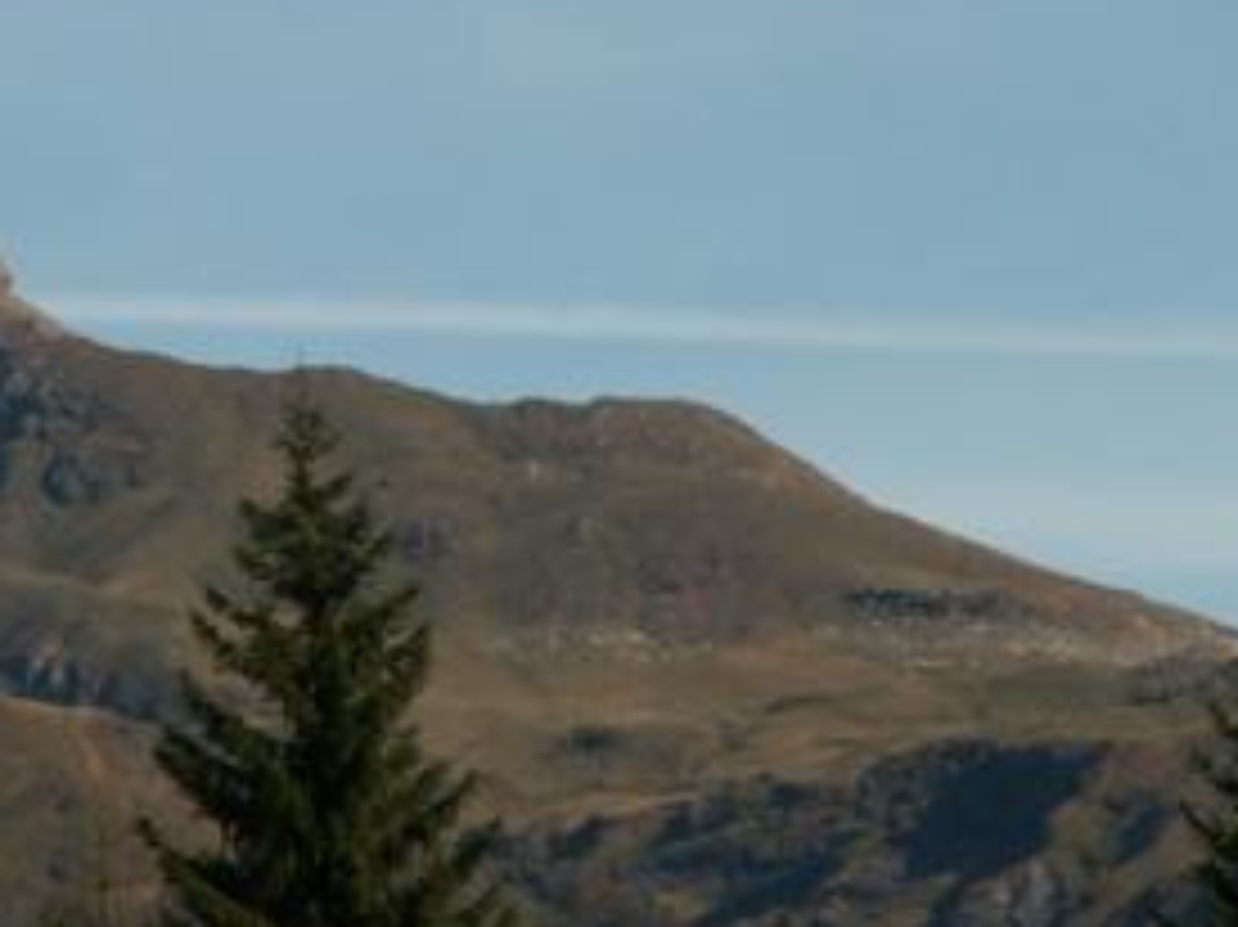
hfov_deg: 4.4
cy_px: 230
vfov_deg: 3.3
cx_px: 63
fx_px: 16122
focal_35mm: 451
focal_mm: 31.75
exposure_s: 1/200
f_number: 8
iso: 50
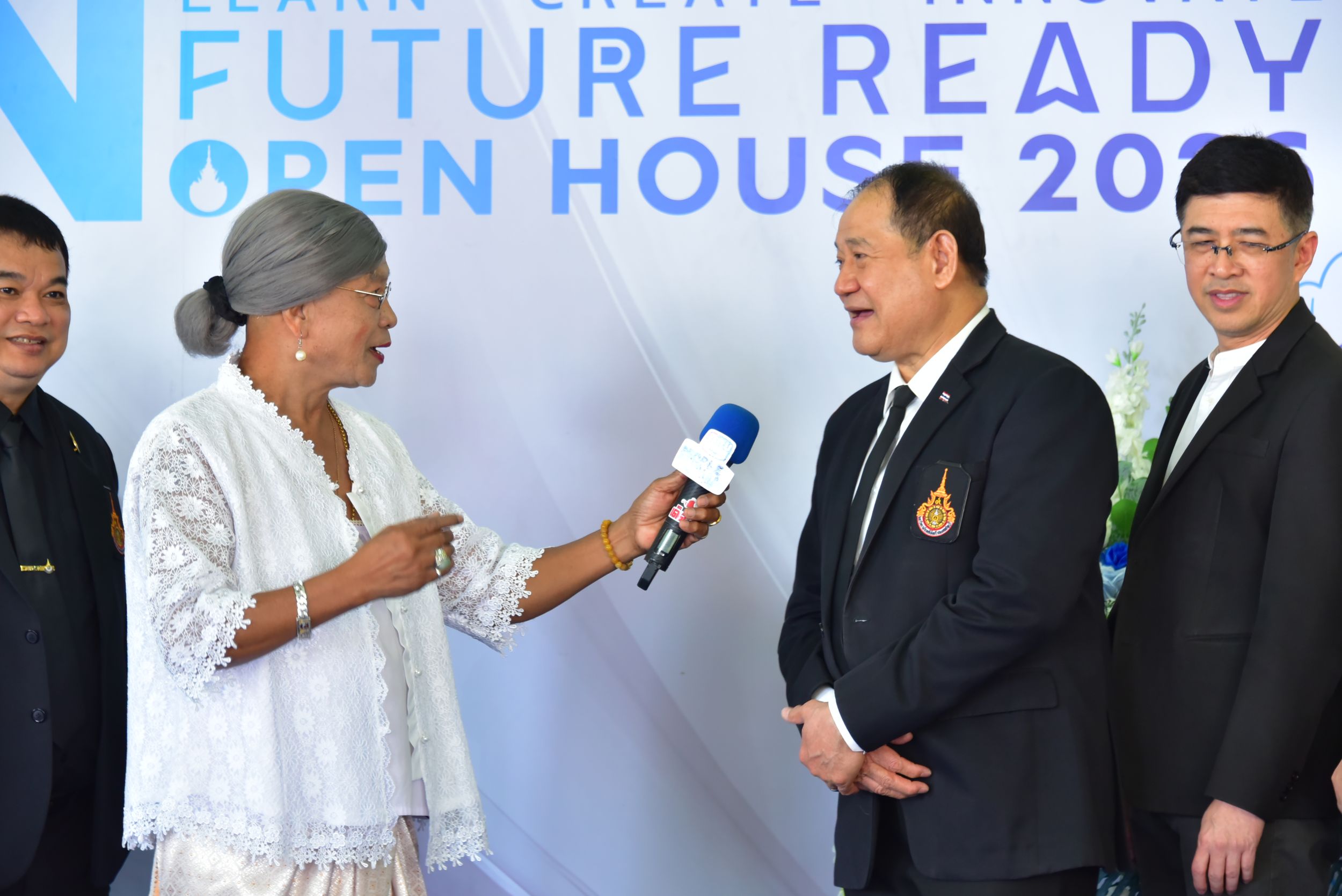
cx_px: 671
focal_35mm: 135
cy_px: 448
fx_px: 5034
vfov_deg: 10.2
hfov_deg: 15.2
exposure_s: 1/80
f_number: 5.6
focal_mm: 135
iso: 1600
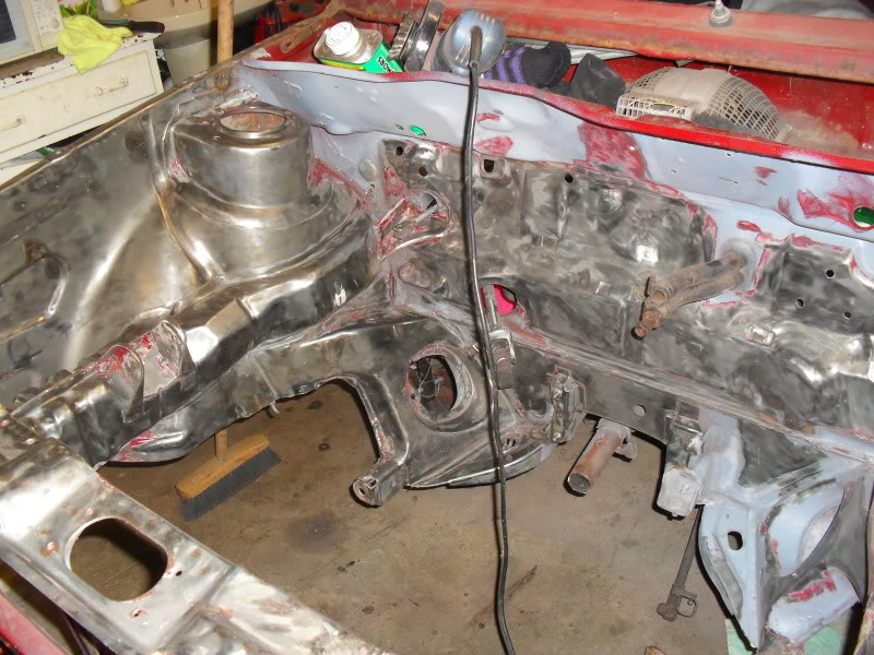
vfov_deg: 40.7
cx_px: 437
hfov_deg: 52.6
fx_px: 884
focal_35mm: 35
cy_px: 328
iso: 200
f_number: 3.2
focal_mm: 6.3
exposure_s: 1/45
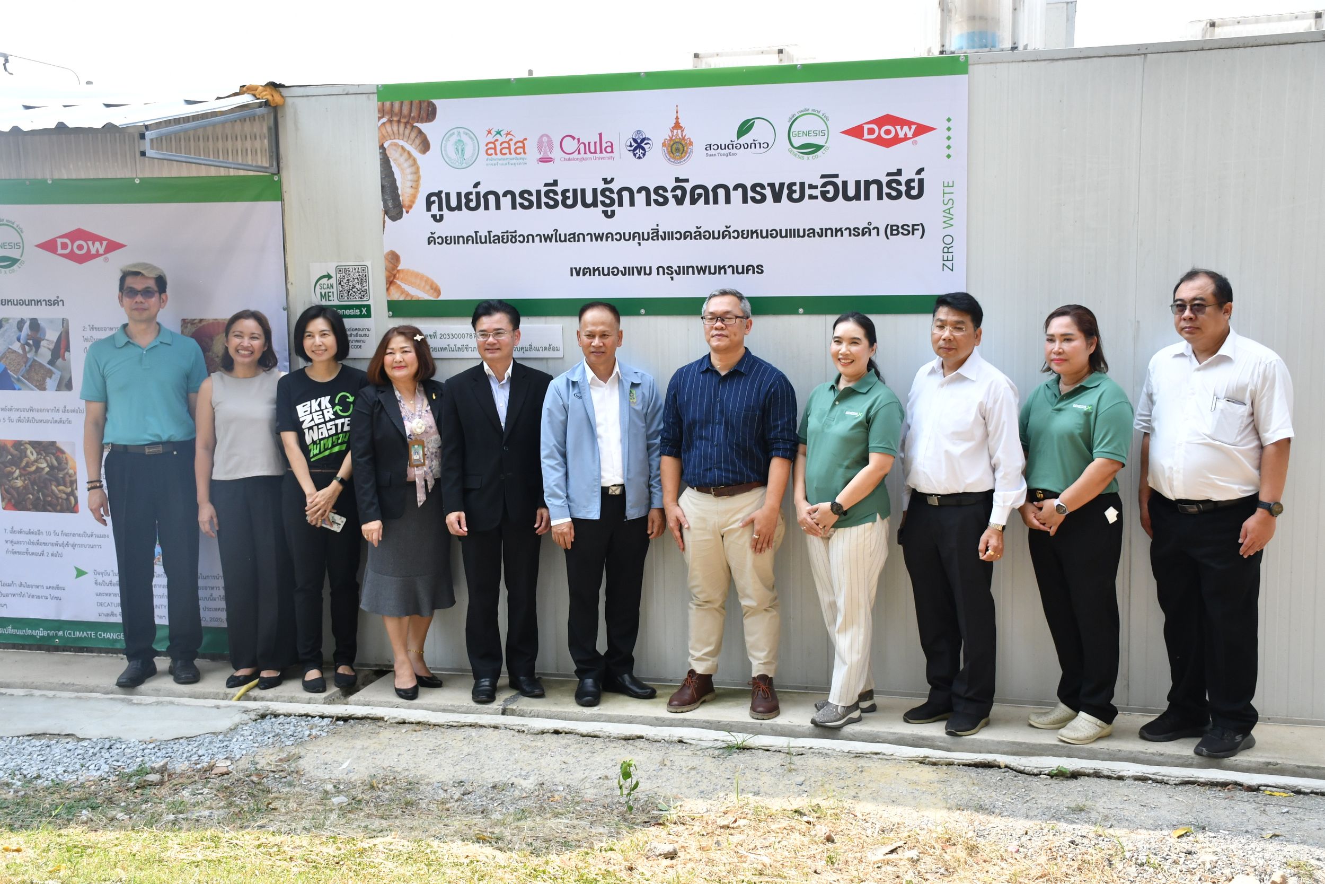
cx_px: 662
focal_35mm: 40
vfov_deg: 33.4
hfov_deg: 48.5
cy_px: 442
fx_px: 1472
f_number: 5
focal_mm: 27
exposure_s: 1/1250
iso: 640
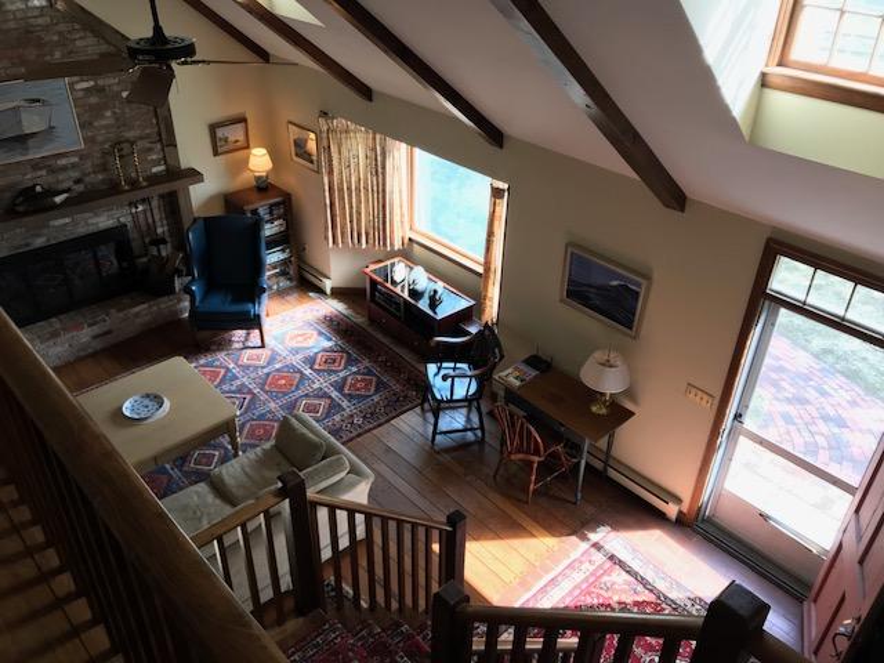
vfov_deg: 49.7
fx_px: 715
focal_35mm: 28
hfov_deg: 63.4
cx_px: 442
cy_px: 332
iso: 40
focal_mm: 3.99
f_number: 1.8
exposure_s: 1/120
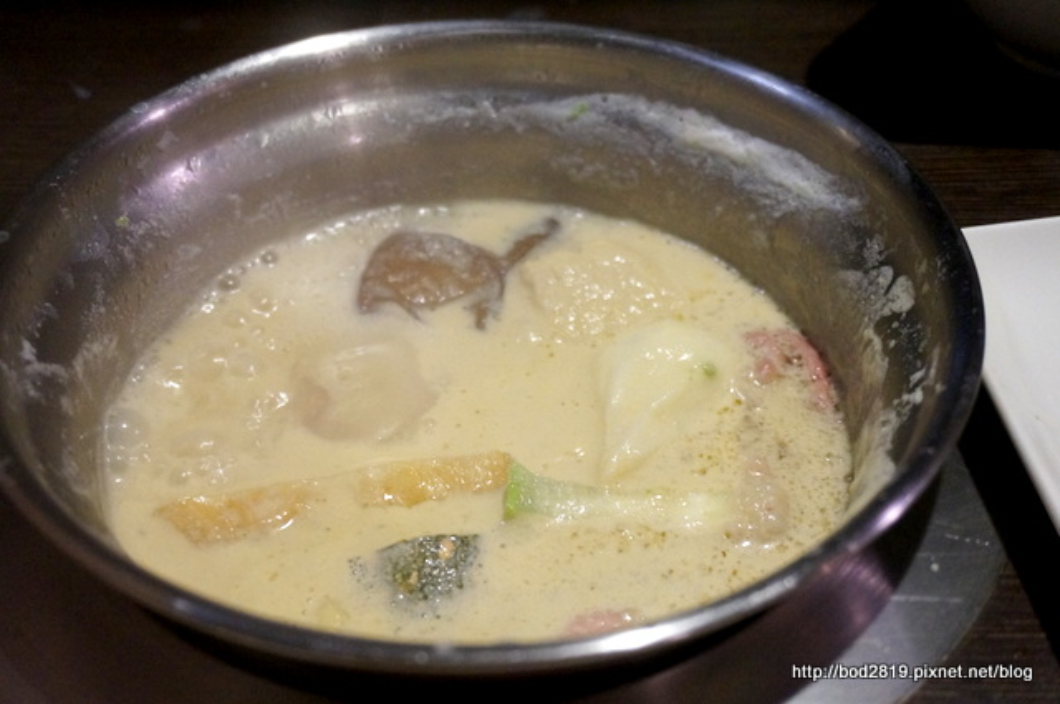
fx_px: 1279
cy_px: 352
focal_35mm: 44
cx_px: 530
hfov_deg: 45.0
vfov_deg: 30.8
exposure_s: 1/60
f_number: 4.5
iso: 3200
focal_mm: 29
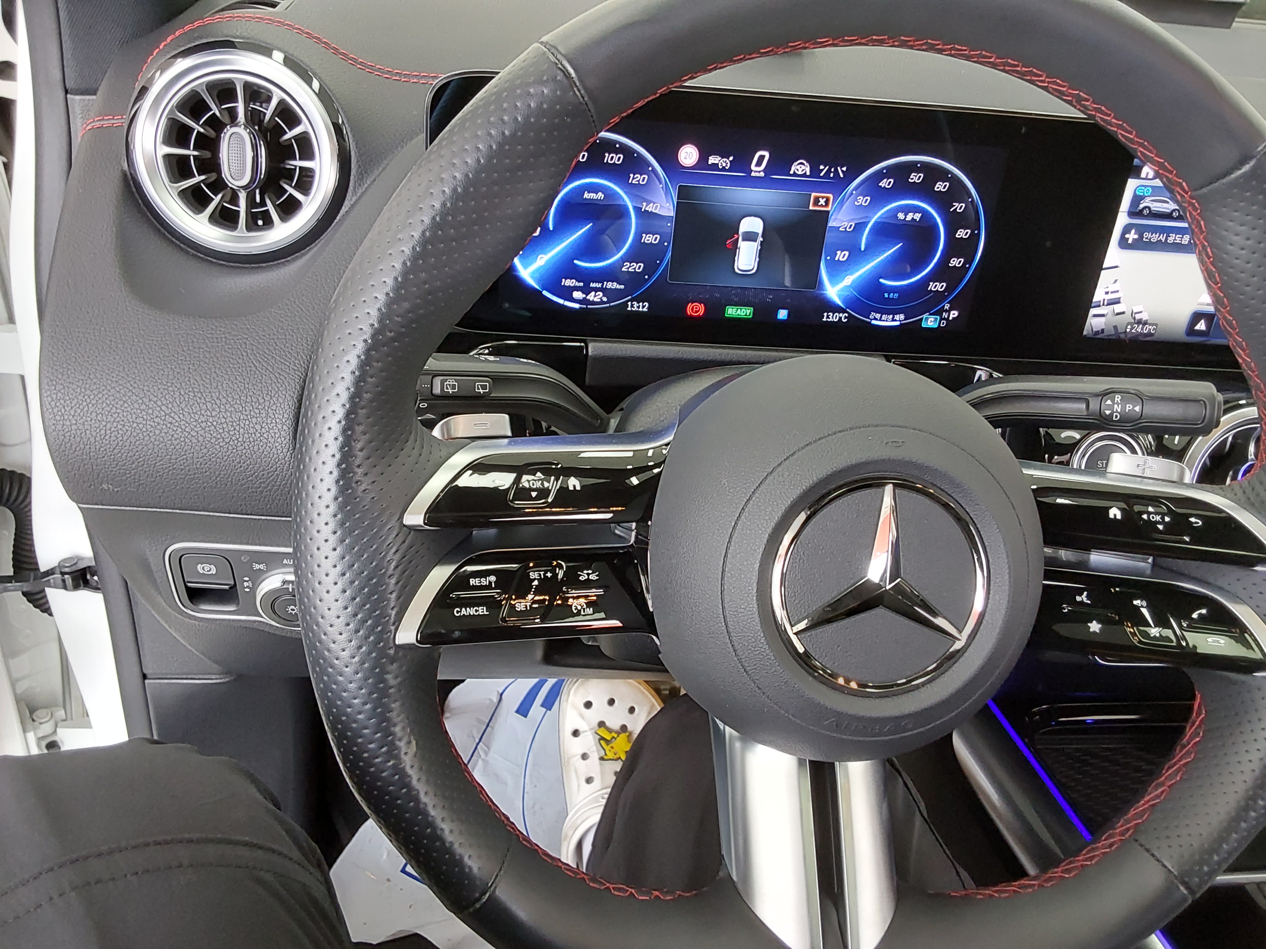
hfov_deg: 63.4
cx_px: 633
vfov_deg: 49.7
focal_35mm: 28
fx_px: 1024
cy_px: 474
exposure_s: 1/60
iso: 160
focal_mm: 2.91
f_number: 1.9
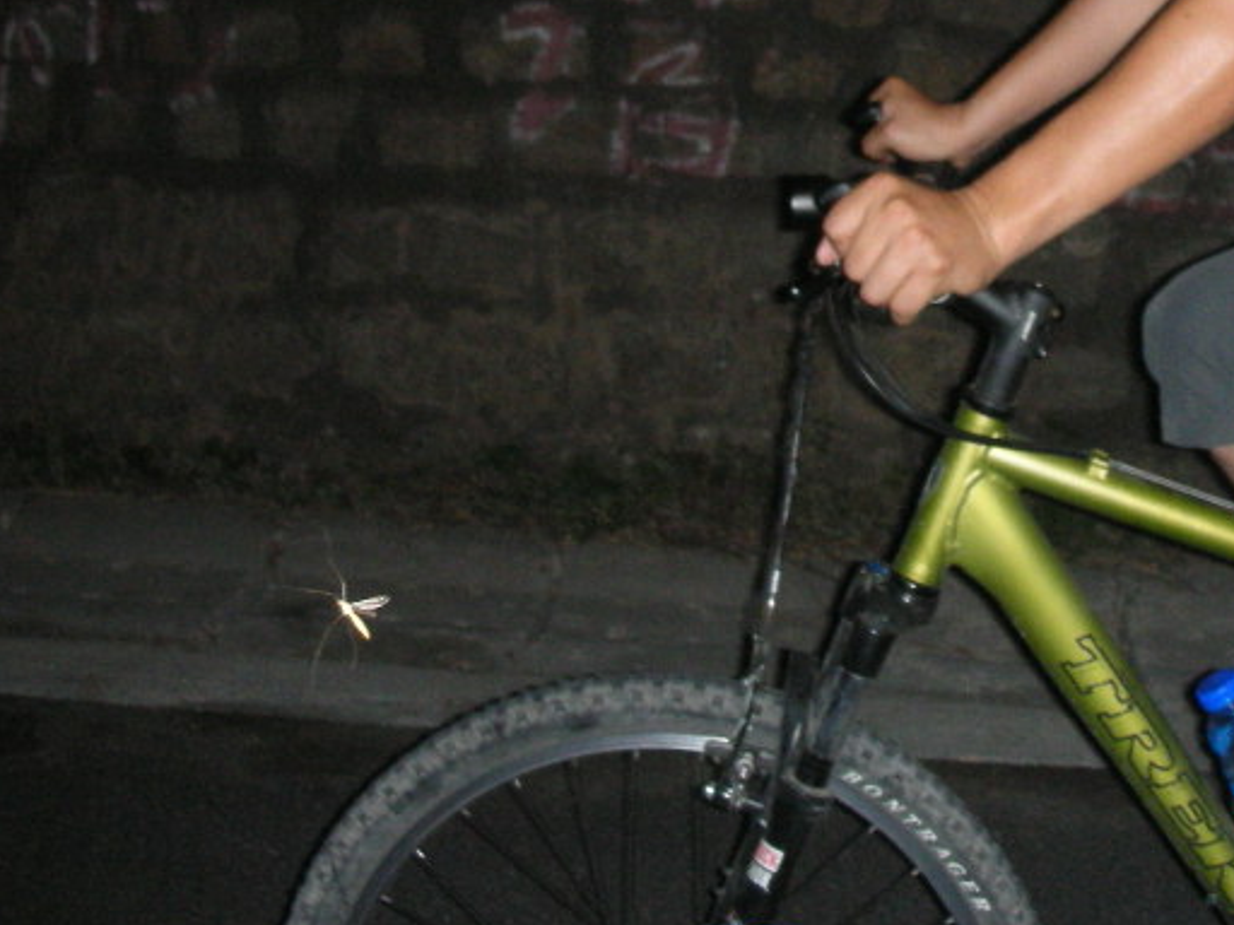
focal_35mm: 70
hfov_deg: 27.3
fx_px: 2495
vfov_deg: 20.8
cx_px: 957
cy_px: 178
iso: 200
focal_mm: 5.8
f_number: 3
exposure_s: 1/60.1
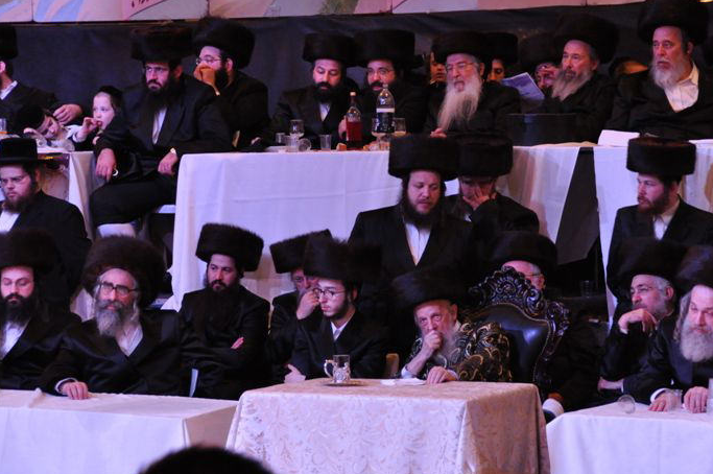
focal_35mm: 144
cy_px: 223
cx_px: 397
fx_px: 2849
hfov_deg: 14.3
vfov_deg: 9.5
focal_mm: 82
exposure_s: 1/40
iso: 2500
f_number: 5
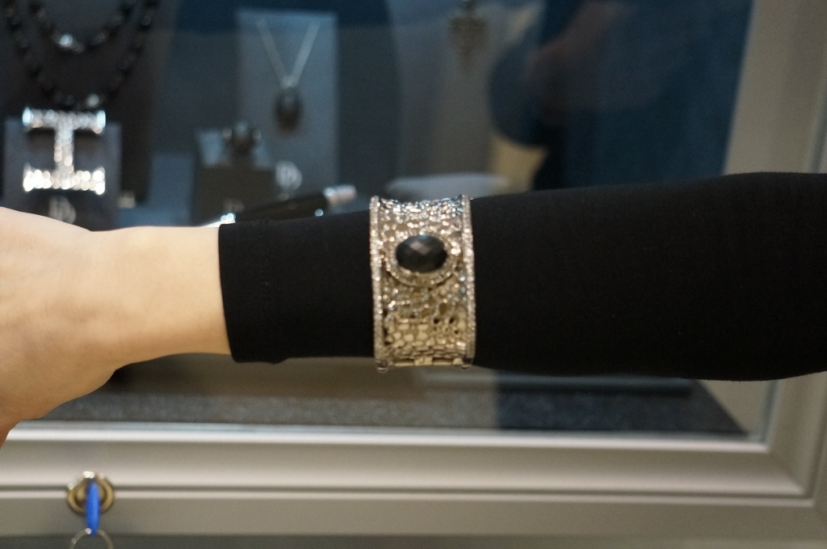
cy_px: 274
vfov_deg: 16.5
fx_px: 1892
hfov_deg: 24.7
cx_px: 414
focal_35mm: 82
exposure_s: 1/160
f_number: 4.5
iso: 3200
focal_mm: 55
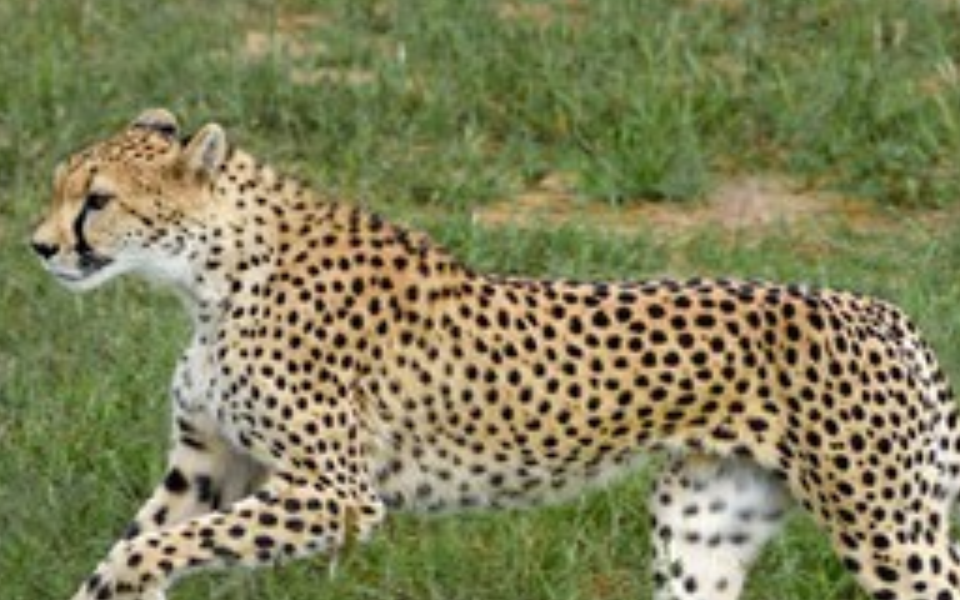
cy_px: 439
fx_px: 5468
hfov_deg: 10.0
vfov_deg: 6.3
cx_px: 465
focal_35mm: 209
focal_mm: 125
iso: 800
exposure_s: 1/1600
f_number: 7.1
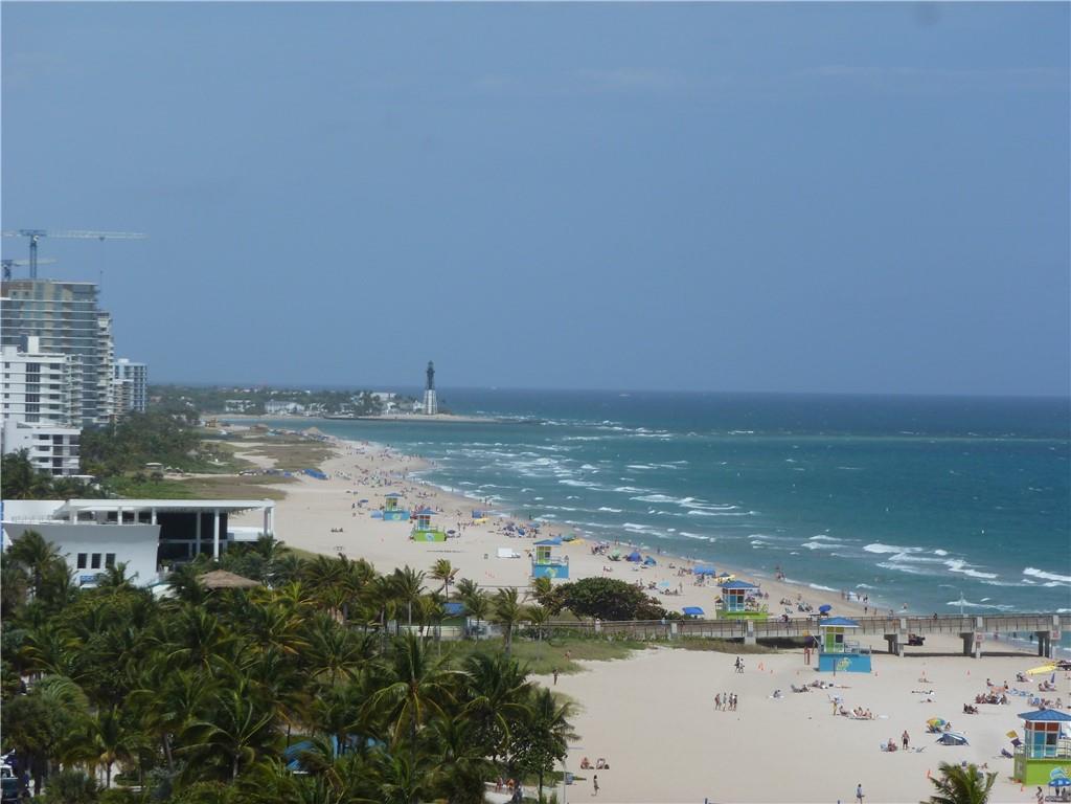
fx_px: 4053
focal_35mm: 131
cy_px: 402
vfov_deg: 11.3
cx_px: 536
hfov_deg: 15.1
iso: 100
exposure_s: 1/640
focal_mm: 23.4
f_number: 5.6
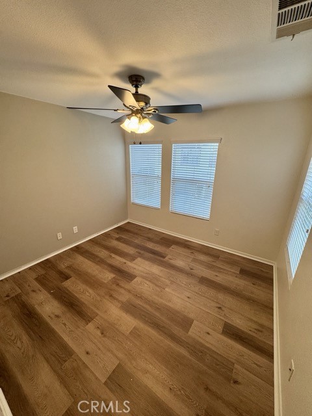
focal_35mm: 14
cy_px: 208
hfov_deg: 85.7
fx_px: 168
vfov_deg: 102.1
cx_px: 156
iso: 160
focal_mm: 2.22
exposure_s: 1/120
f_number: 2.2
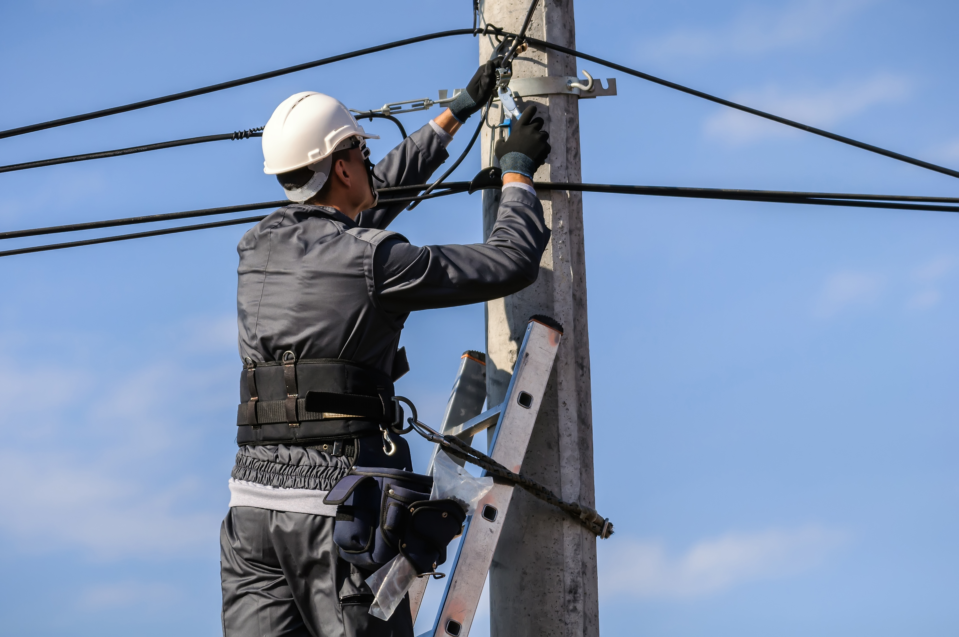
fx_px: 5587
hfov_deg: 9.8
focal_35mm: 210
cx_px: 480
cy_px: 318
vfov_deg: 6.5
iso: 400
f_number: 4.5
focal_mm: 140
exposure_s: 1/3200
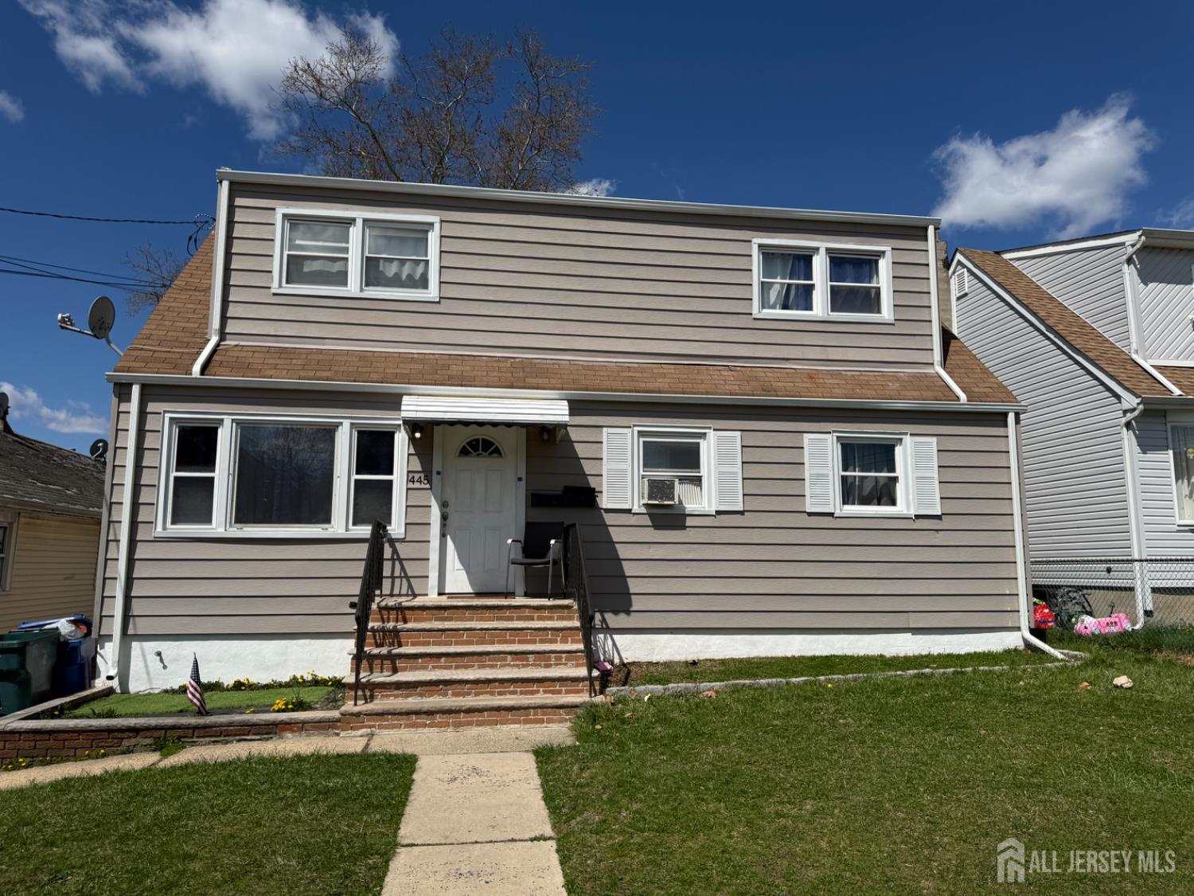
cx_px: 597
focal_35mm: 24
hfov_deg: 71.6
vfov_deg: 56.8
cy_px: 448
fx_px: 828
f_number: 1.78
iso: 80
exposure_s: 1/10309
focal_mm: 6.76
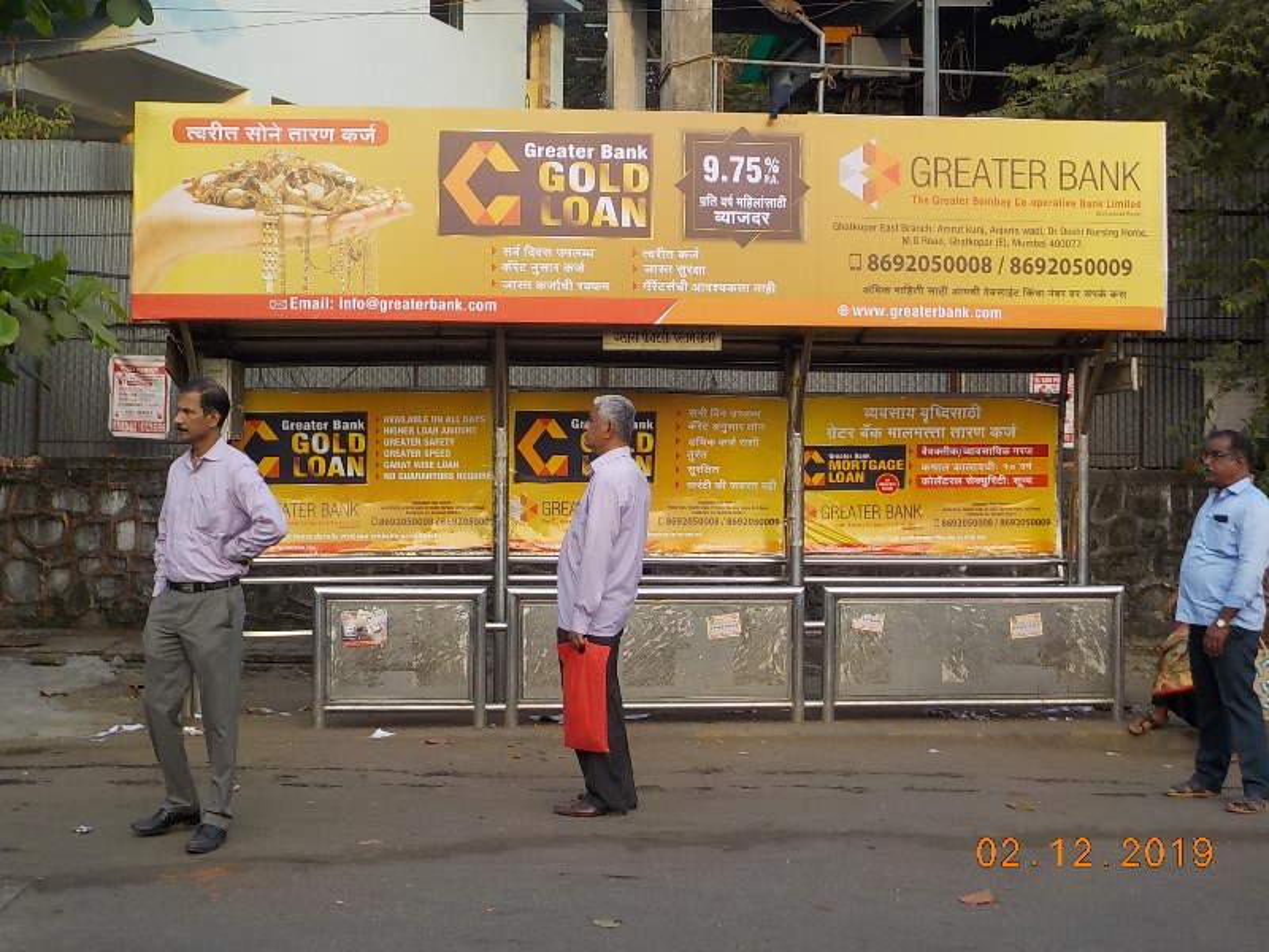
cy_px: 476
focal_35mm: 47
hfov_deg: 40.4
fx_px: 1723
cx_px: 634
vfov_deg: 30.9
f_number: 4.2
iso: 125
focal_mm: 6.4
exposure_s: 1/125
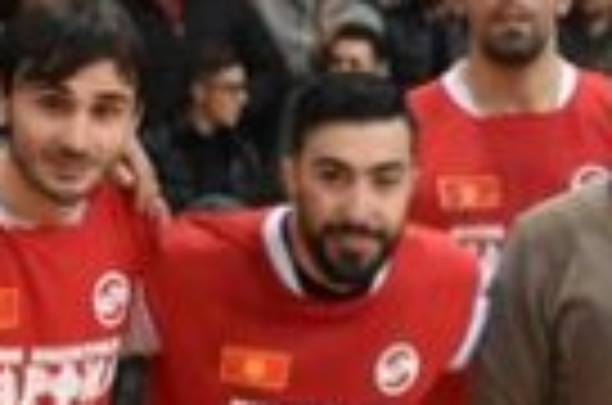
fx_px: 3172
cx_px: 976
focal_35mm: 187
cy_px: 576
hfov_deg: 10.6
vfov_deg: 7.2
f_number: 3.5
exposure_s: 1/400
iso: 3200
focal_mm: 22
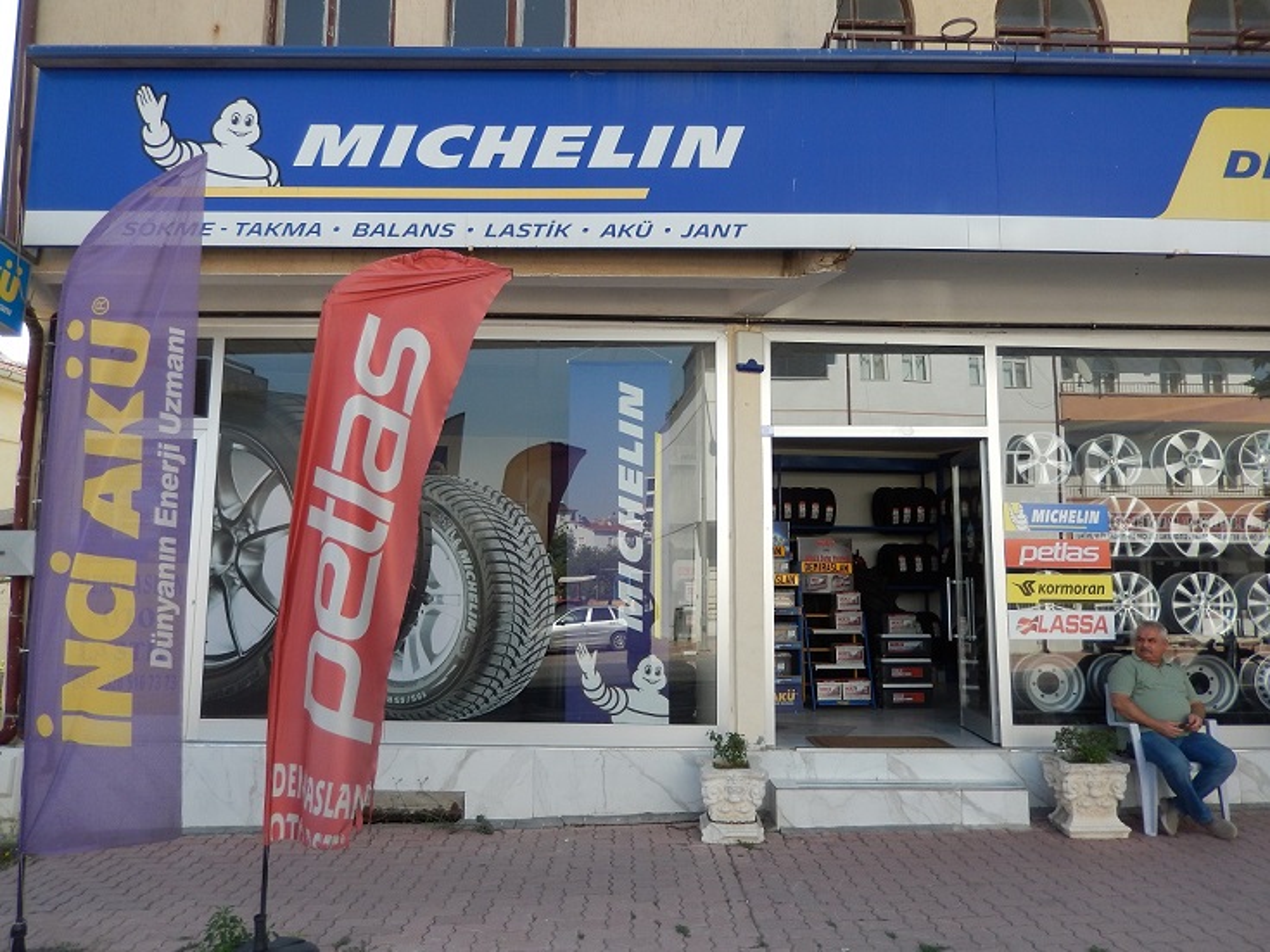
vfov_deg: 54.9
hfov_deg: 69.4
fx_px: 917
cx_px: 635
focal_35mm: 25
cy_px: 476
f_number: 3.4
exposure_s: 1/500
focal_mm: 4.5
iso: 125
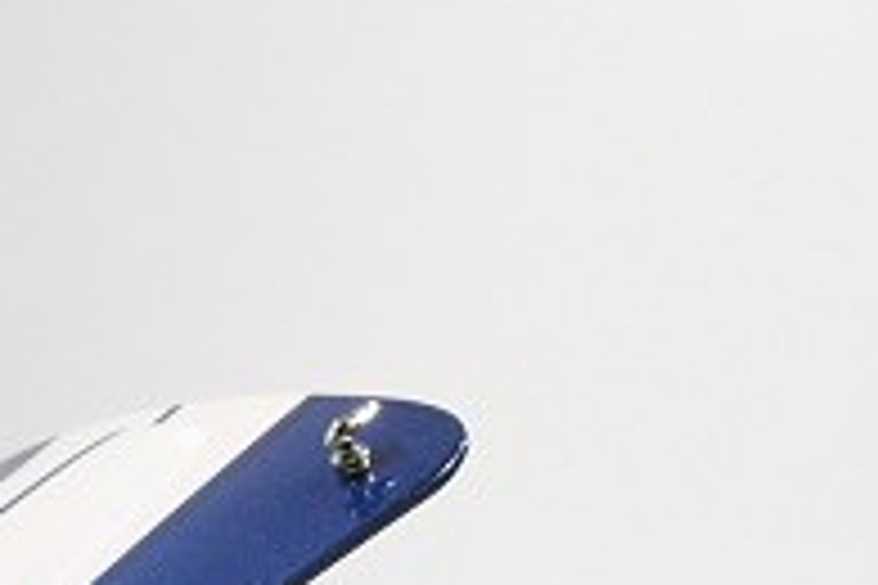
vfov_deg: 7.0
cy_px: 1127
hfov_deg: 10.8
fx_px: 4659
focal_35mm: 191
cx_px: 383
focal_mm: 31
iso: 100
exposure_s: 1/3
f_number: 18
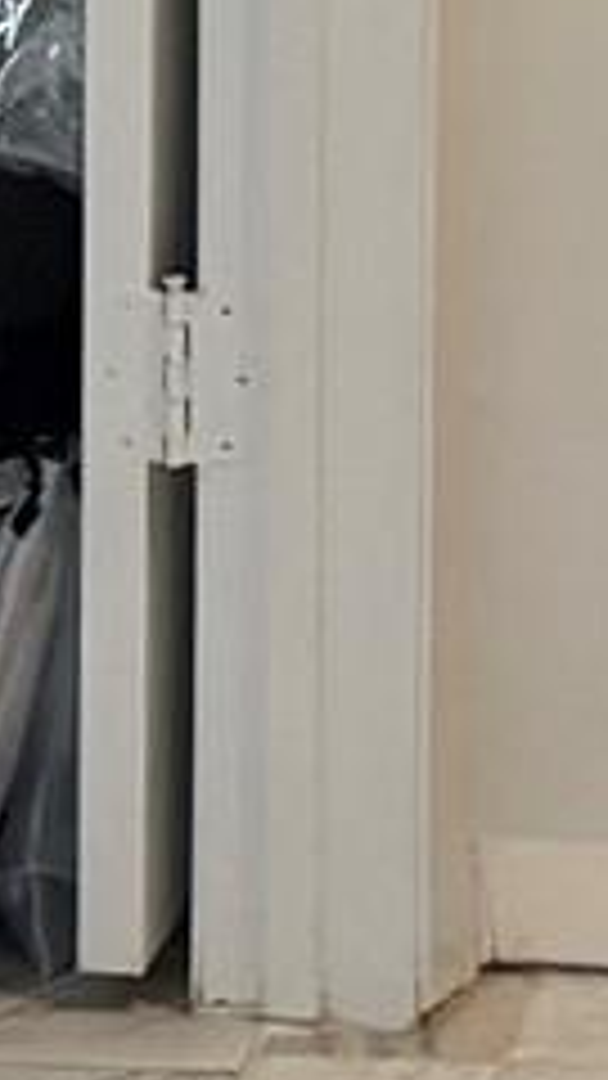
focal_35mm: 223
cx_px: 847
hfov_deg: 5.4
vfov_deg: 9.0
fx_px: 6391
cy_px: -1161
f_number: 1.78
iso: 500
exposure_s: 1/60
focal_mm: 6.76
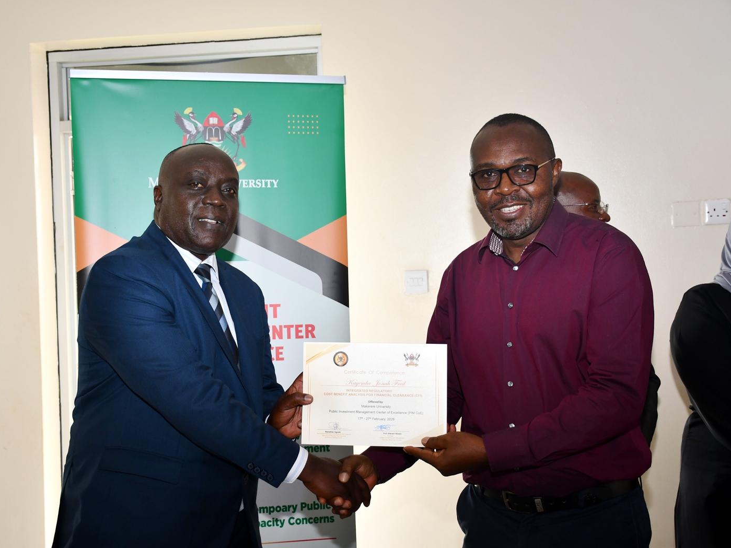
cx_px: 331
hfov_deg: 42.9
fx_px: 929
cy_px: 275
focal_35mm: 44
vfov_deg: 32.9
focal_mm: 27
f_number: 4
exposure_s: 1/60
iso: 360
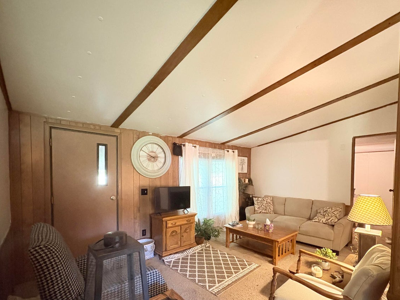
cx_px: 213
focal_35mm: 17
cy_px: 182
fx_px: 196
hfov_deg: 90.9
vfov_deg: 73.8
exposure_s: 1/40
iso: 800
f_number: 2.2
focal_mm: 2.22
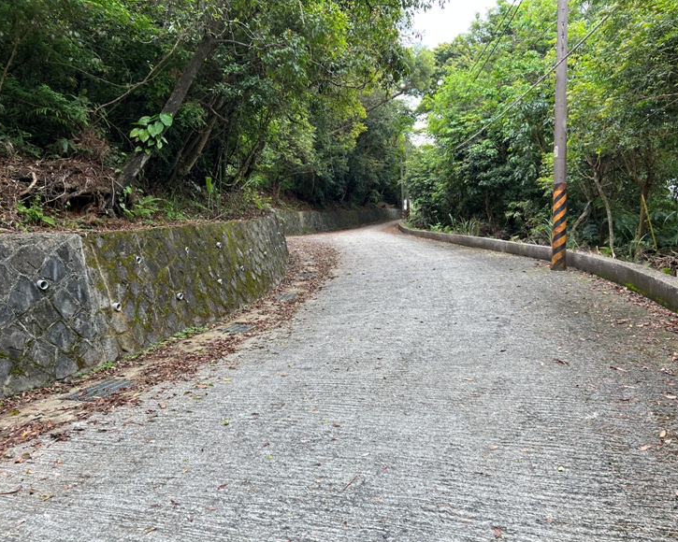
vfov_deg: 51.5
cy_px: 264
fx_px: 562
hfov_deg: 62.1
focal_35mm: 28
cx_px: 363
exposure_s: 1/282
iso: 40
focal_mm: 5.7
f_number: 1.5
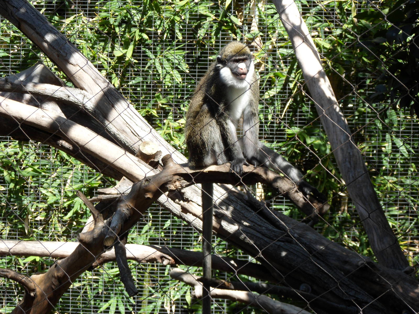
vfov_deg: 14.1
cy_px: 157
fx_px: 1271
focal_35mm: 105
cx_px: 210
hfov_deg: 18.7
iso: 80
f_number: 5.3
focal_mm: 17.7
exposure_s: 1/60
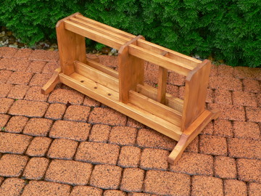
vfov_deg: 29.7
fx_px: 369
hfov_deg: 38.9
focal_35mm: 49
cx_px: 130
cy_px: 98
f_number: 3.3
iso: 80
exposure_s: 1/100
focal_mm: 8.2
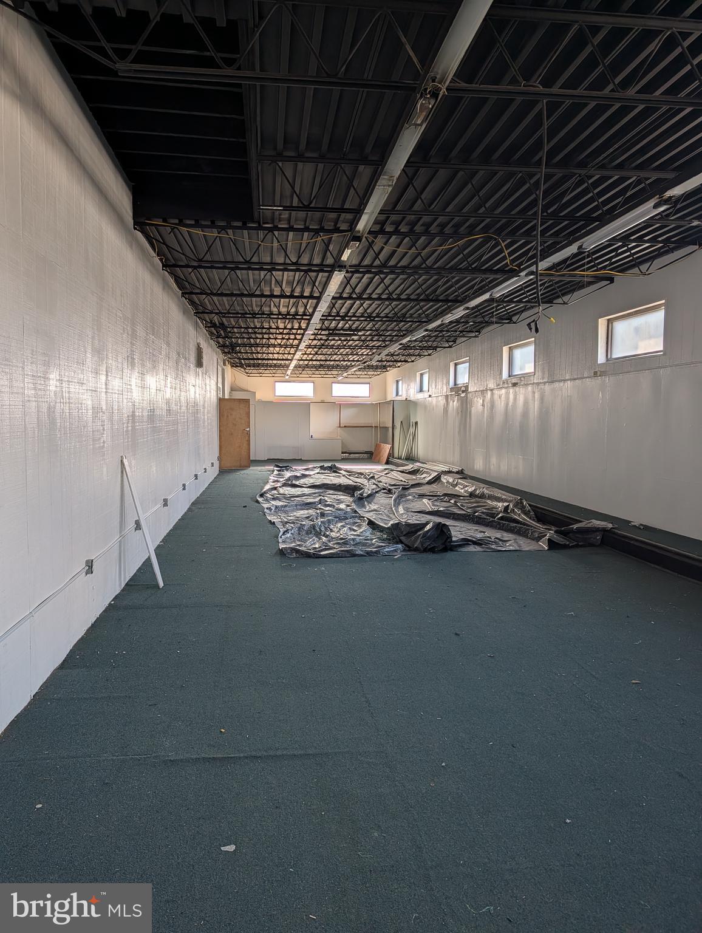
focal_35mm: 24
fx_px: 648
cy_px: 466
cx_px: 351
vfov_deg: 71.5
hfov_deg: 56.9
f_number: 1.68
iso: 19
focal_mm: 6.9
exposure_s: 1/86.6
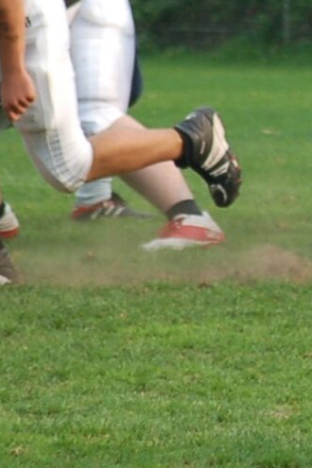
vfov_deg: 2.6
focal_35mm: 798
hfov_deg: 1.7
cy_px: -71
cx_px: 767
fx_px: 10373
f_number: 4.2
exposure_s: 1/1000
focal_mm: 120
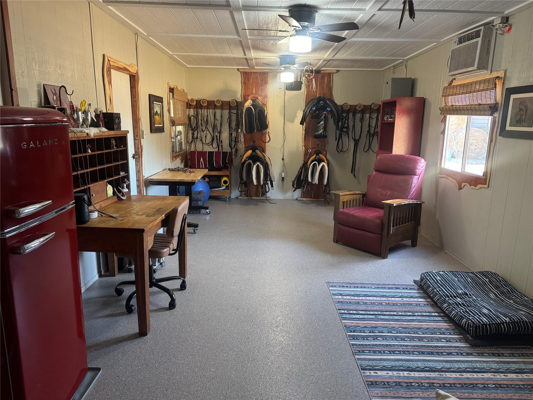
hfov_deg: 71.6
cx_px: 266
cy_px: 200
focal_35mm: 24
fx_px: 370
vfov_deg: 56.8
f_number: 1.78
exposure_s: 1/60
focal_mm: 6.76
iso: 500
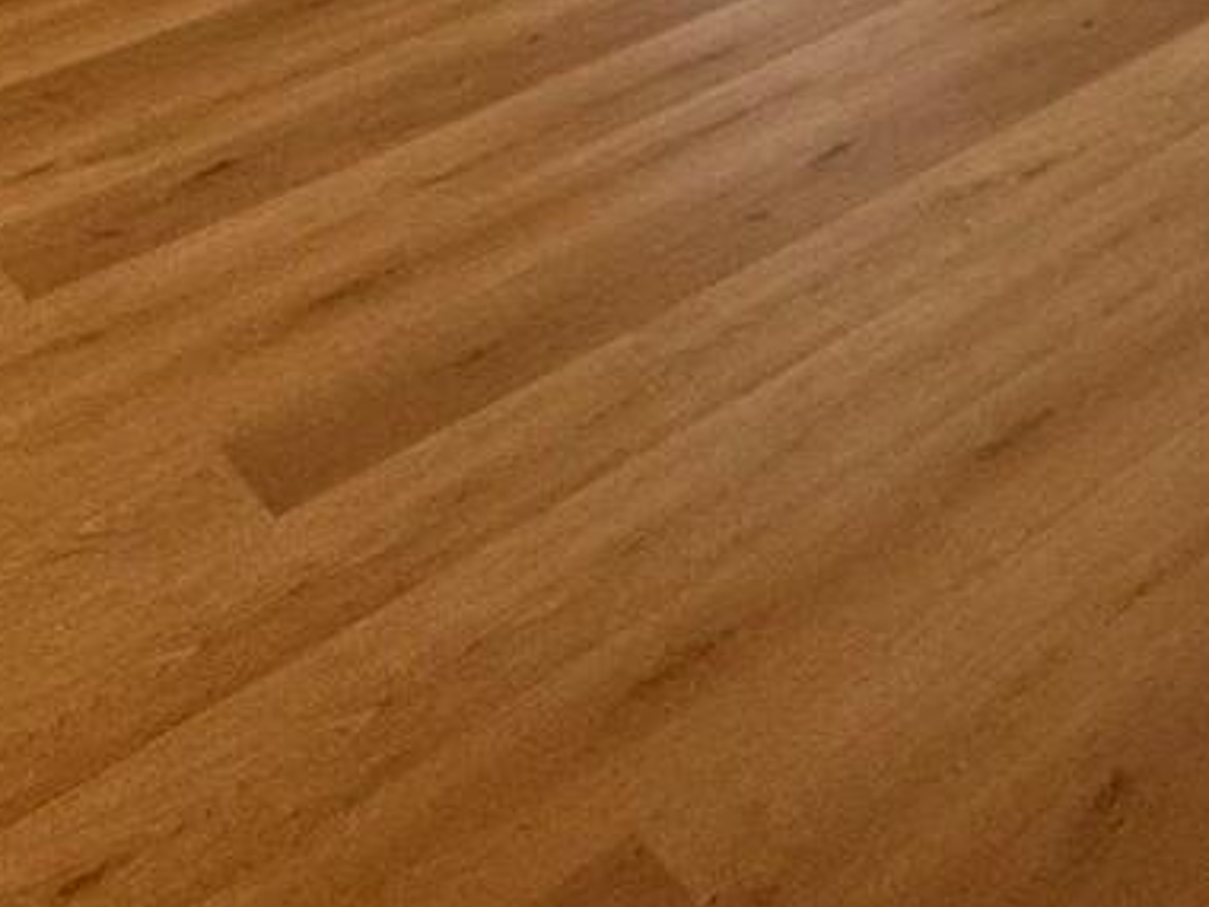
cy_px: -923
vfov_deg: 17.5
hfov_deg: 29.3
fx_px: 2061
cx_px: 1352
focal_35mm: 59
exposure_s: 1/120
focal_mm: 2.22
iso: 125
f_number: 2.2
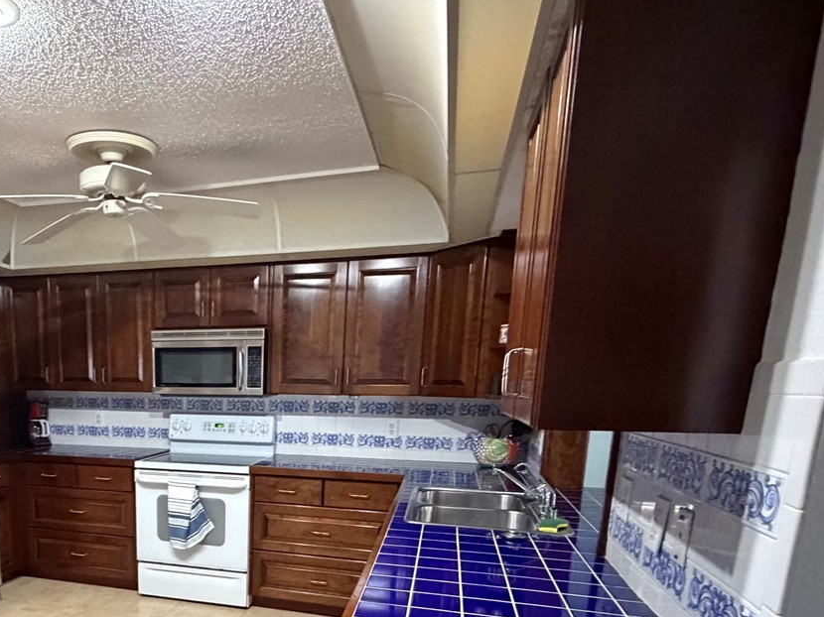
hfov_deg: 61.7
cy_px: 523
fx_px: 643
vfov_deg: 47.5
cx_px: 207
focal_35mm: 27
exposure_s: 1/60
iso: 1250
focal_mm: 2.22
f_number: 2.2
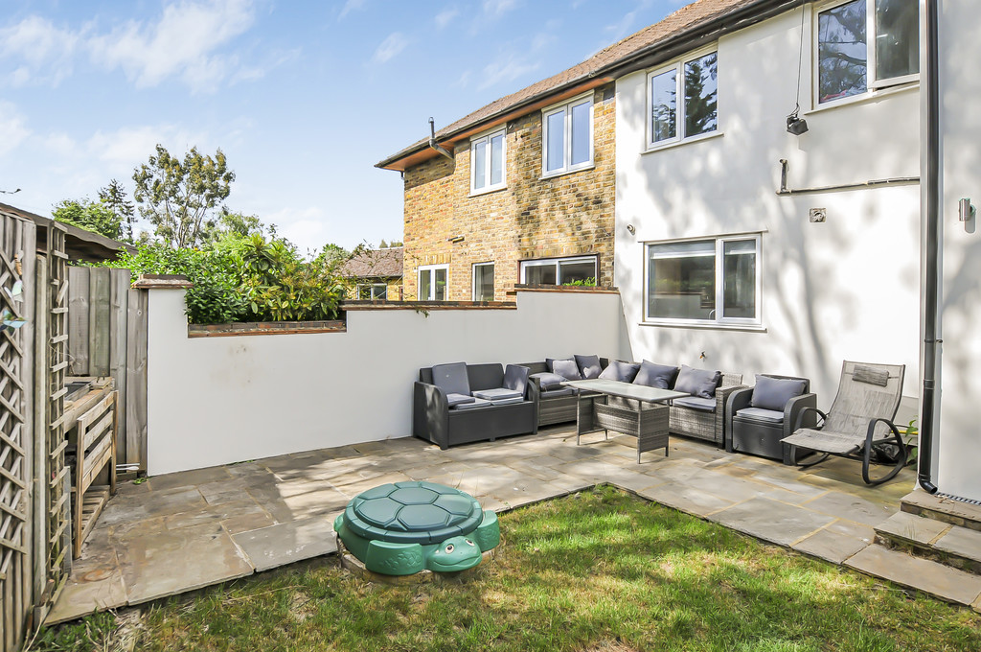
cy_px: 326
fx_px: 531
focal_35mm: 20
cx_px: 490
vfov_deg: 63.1
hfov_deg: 85.5
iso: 200
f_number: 5.6
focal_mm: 13
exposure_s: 1/500
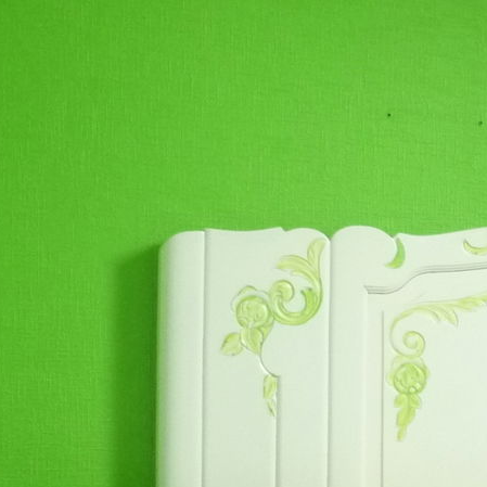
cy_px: 495
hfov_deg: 15.0
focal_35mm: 104
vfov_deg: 16.4
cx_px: 819
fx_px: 1655
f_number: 2.8
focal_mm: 5.5
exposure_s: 1/15
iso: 400
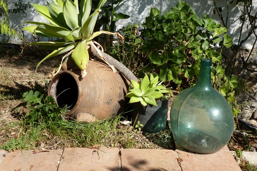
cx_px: 126
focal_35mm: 52
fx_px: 371
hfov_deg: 38.2
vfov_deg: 26.0
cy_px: 74
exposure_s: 1/320
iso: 100
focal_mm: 8.7
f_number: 4.1
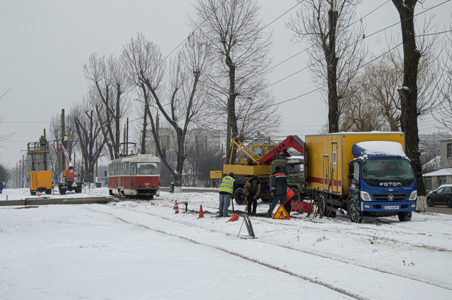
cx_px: 226
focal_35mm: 75
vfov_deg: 18.1
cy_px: 150
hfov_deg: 27.0
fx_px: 941
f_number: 7.1
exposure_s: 1/100
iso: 100
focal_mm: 50
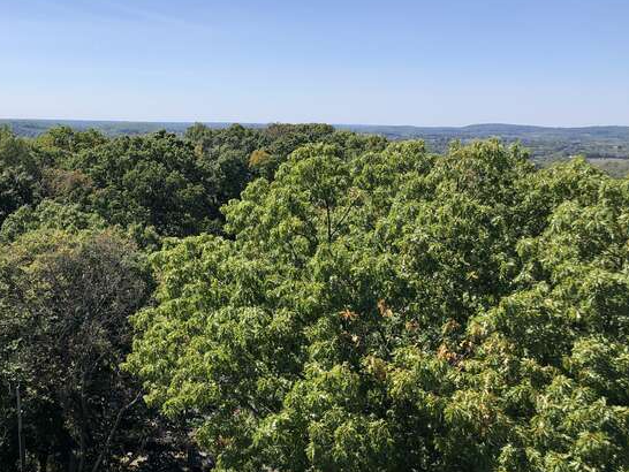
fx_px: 745
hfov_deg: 44.7
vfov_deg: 35.0
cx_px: 184
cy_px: 183
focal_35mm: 41
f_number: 1.8
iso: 20
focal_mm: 4
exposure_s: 1/2088
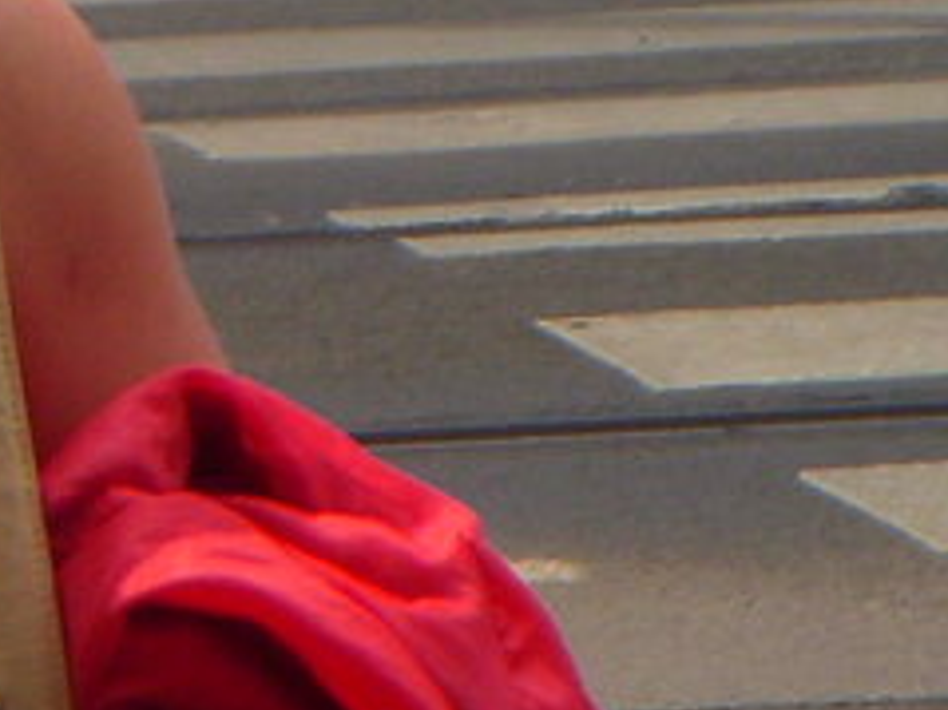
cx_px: -793
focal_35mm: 572
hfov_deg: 3.4
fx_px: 15657
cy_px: -385
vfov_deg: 2.6
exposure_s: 1/320
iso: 100
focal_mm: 18.9
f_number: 4.2
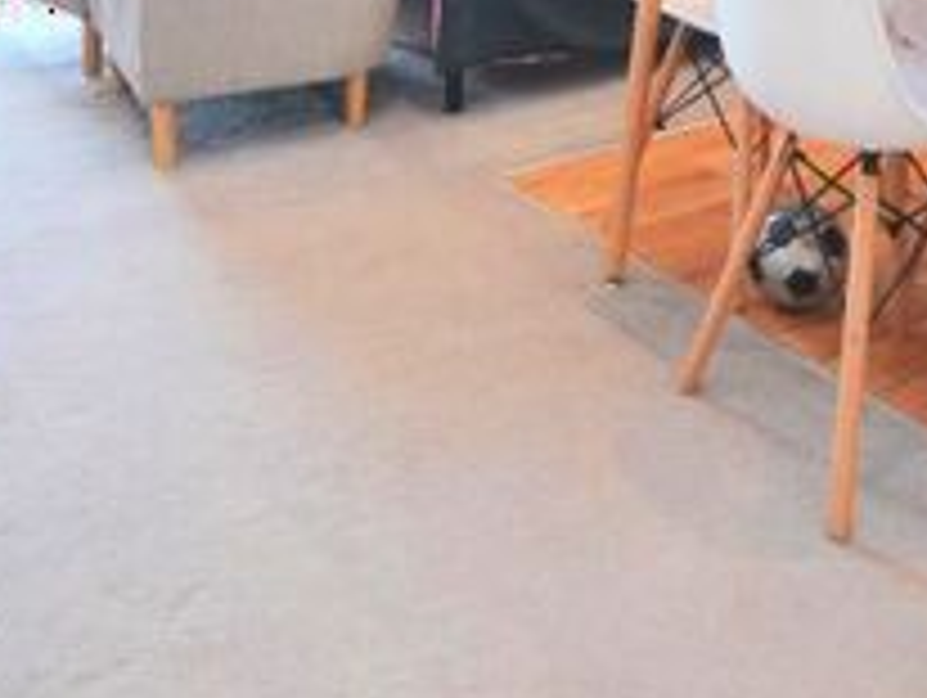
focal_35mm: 49
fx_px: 1314
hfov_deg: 37.7
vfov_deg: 25.0
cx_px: 720
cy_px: -250
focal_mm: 10
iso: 400
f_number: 4.5
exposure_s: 1/80
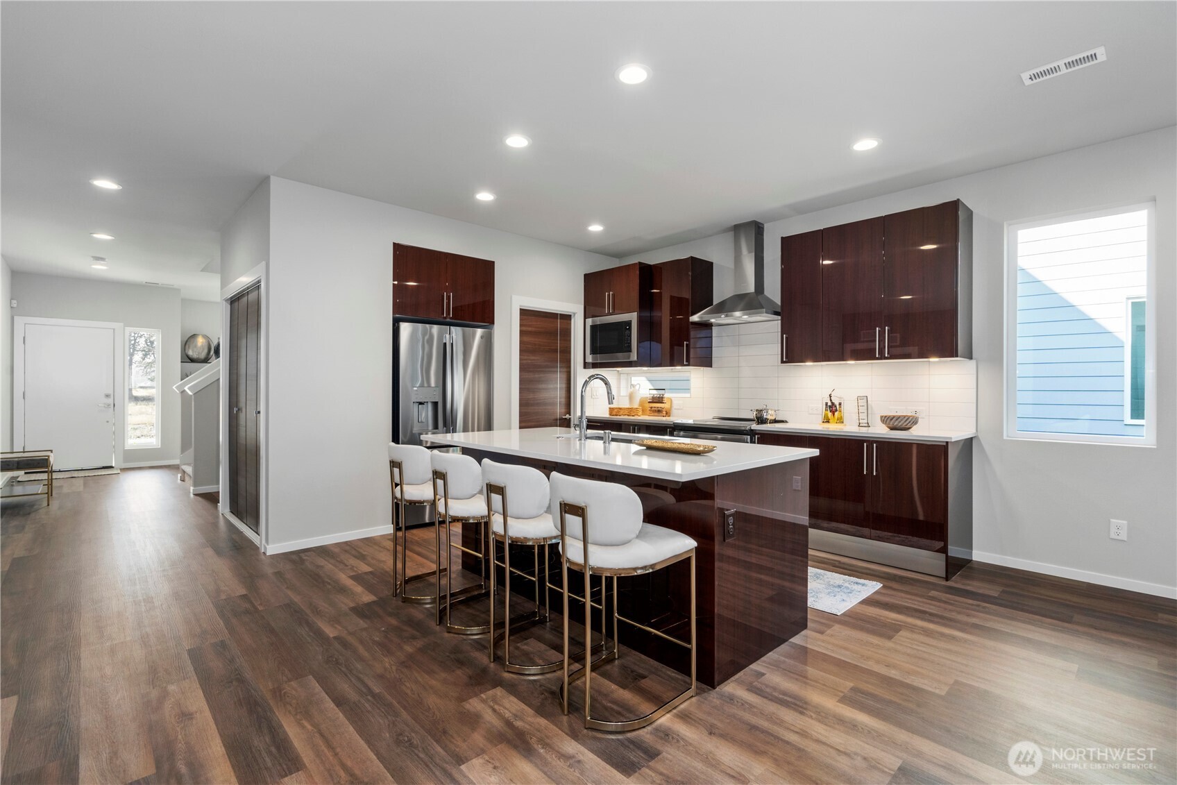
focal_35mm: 16
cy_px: 392
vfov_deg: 73.8
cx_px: 588
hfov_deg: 96.7
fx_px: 523
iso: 800
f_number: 9
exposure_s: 1/15
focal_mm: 16
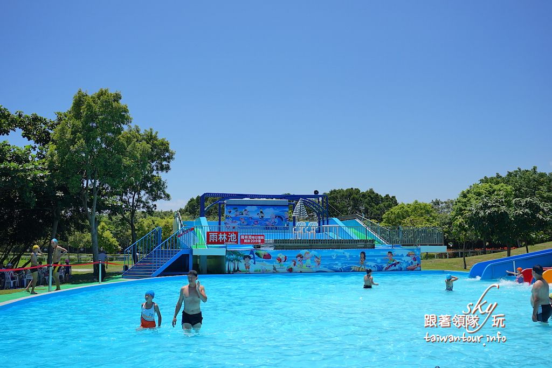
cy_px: 184
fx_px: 537
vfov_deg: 37.9
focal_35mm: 35
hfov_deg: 54.4
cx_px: 276
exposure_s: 1/640
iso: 200
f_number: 9
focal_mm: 35
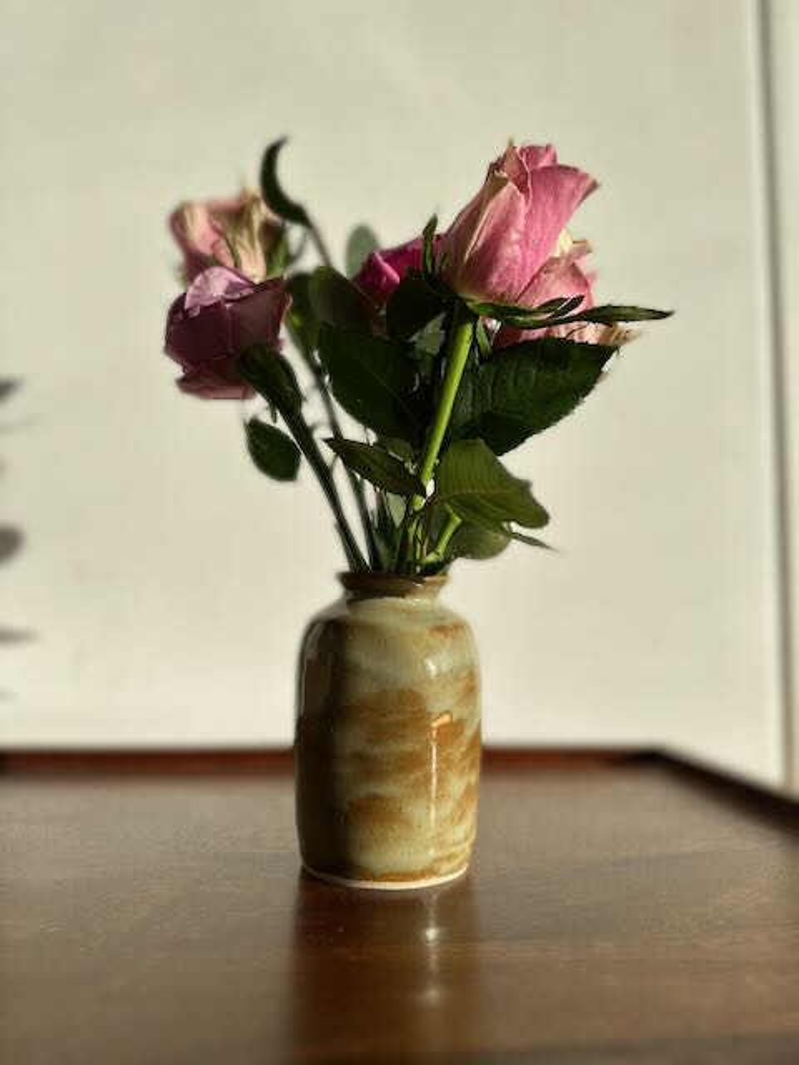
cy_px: 532
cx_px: 400
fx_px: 739
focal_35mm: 24
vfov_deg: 71.6
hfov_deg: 56.8
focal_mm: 6.86
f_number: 1.78
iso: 80
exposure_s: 1/3597
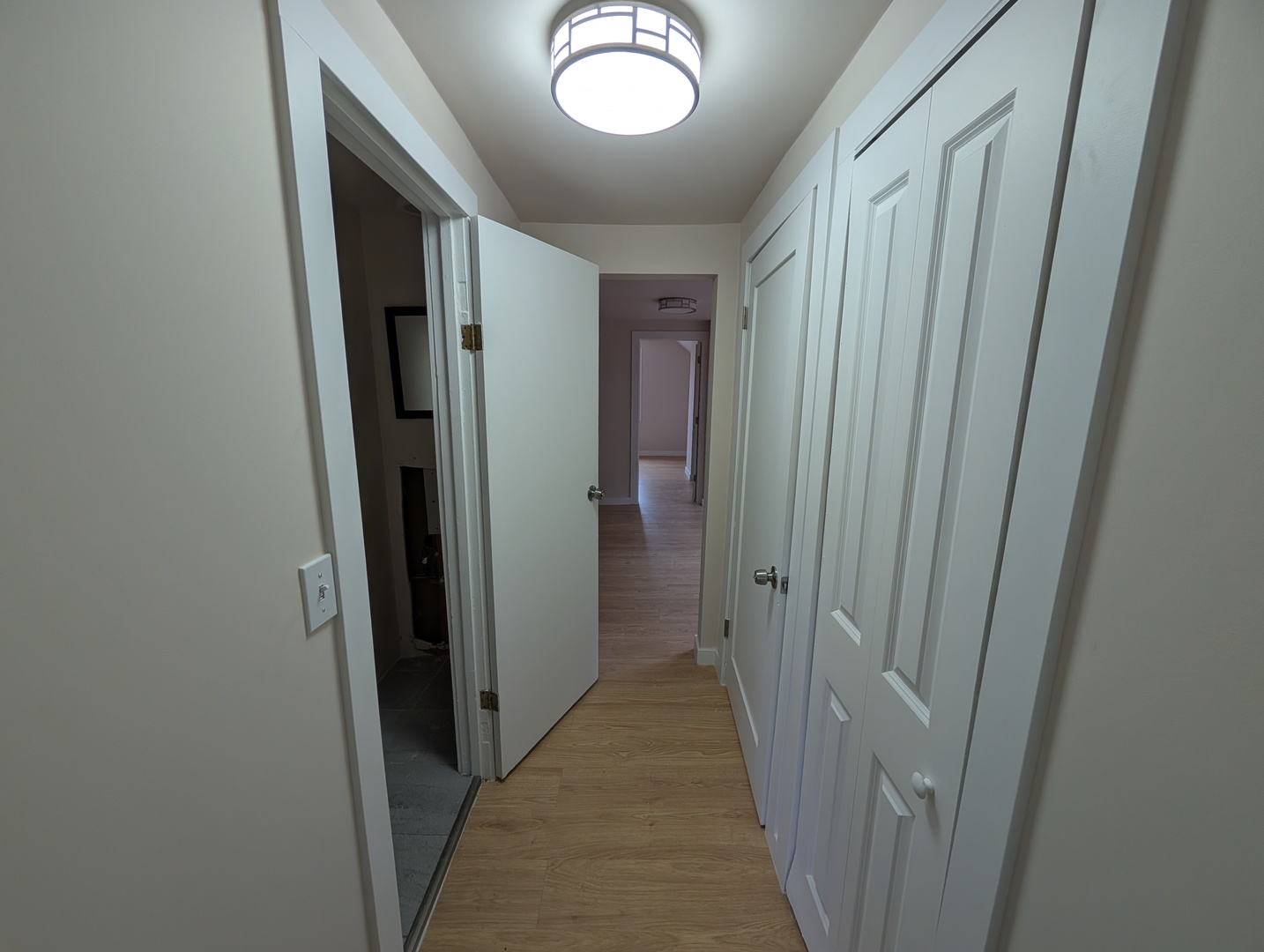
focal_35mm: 12
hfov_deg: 110.5
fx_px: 439
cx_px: 632
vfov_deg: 94.7
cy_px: 476
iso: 46
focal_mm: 2.02
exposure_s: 1/120
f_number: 1.7
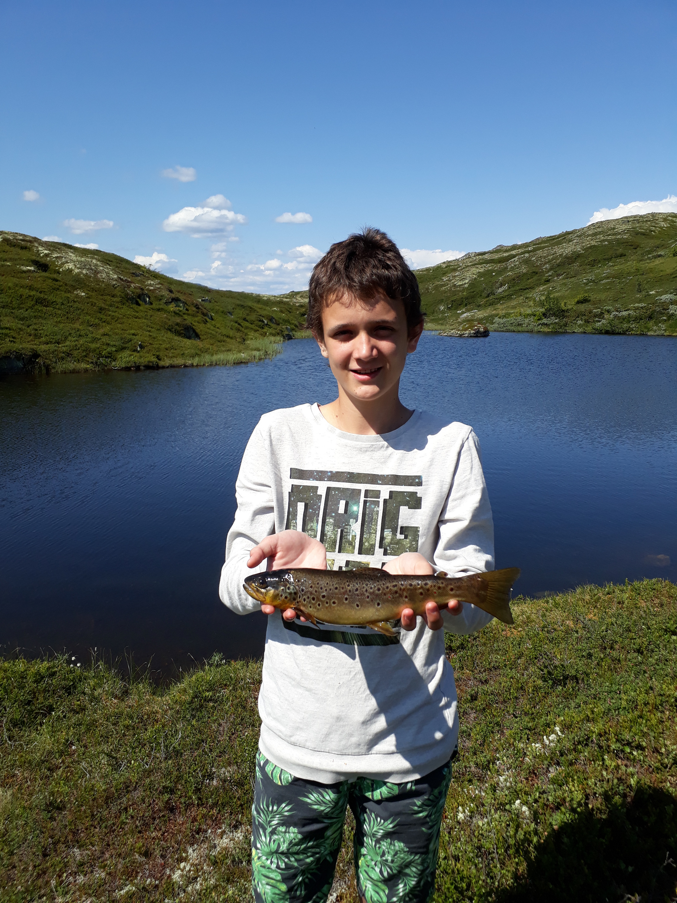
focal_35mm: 27
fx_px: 704
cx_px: 338
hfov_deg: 51.4
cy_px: 452
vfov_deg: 65.3
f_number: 1.9
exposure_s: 1/1698
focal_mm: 3.6
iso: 40
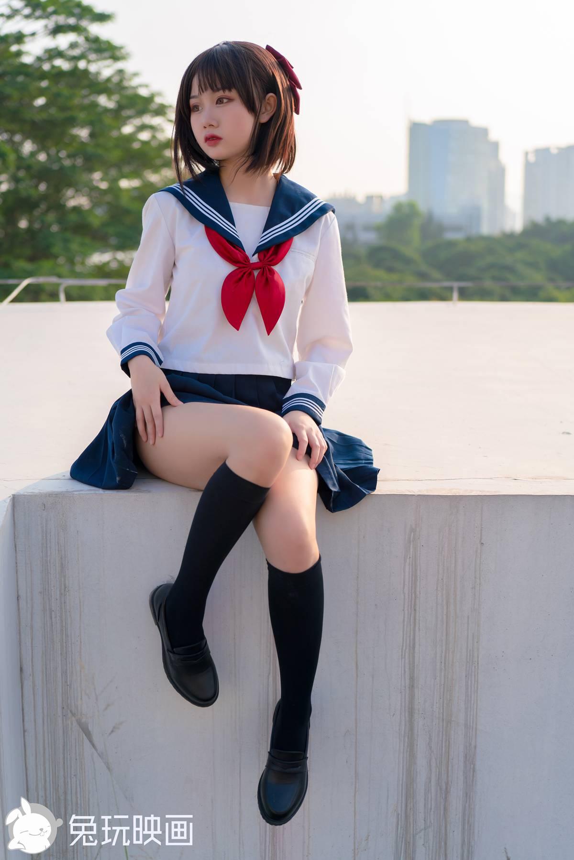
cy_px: 430
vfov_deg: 43.6
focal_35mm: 45
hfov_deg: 29.9
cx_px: 287
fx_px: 1076
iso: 125
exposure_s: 1/1250
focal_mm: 45
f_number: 2.5
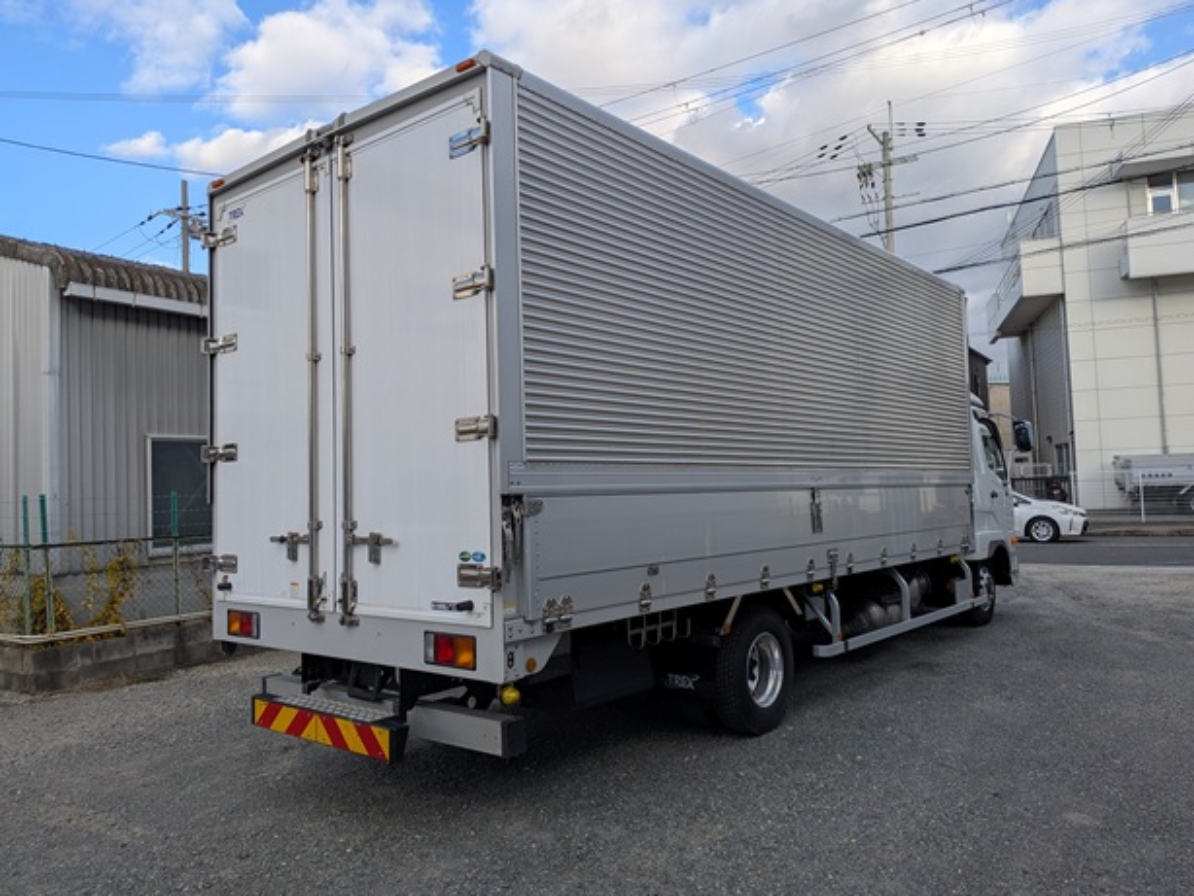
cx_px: 599
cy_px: 459
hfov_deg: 69.4
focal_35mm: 25
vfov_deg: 54.9
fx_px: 863
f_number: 1.7
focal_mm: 4.53
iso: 29
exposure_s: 1/878
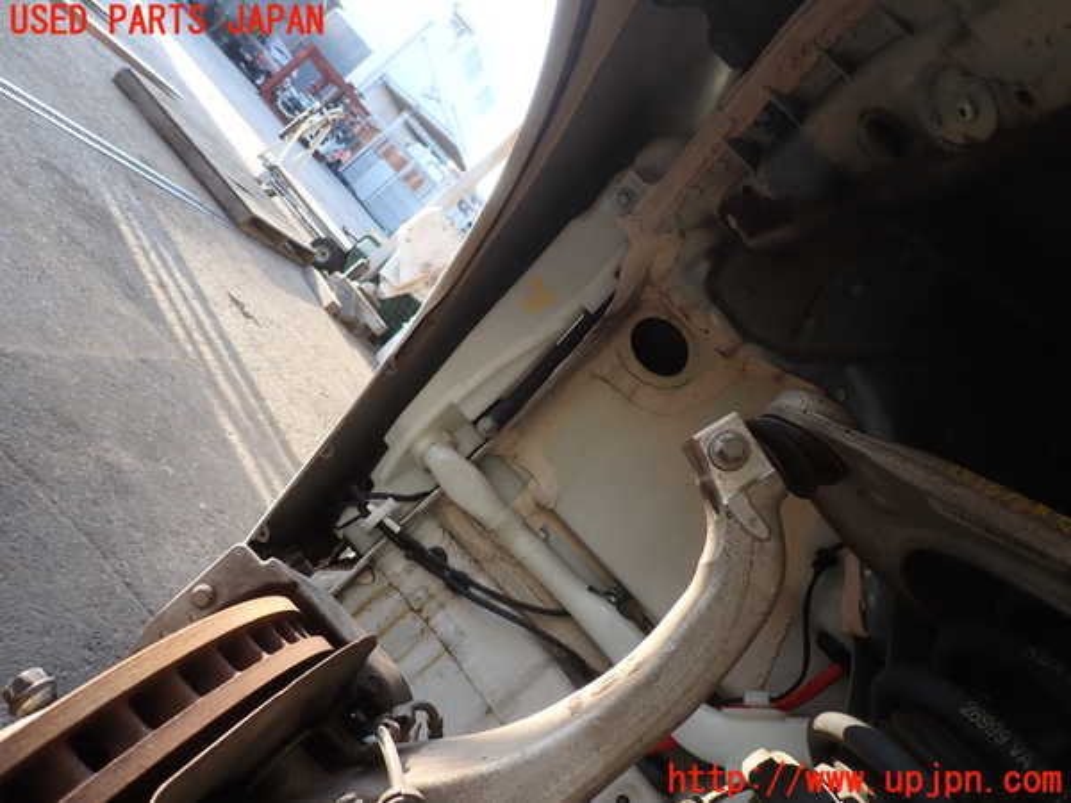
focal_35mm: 25
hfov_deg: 69.4
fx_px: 773
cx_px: 536
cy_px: 402
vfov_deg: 54.9
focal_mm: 4.5
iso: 100
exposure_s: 1/125
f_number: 2.8
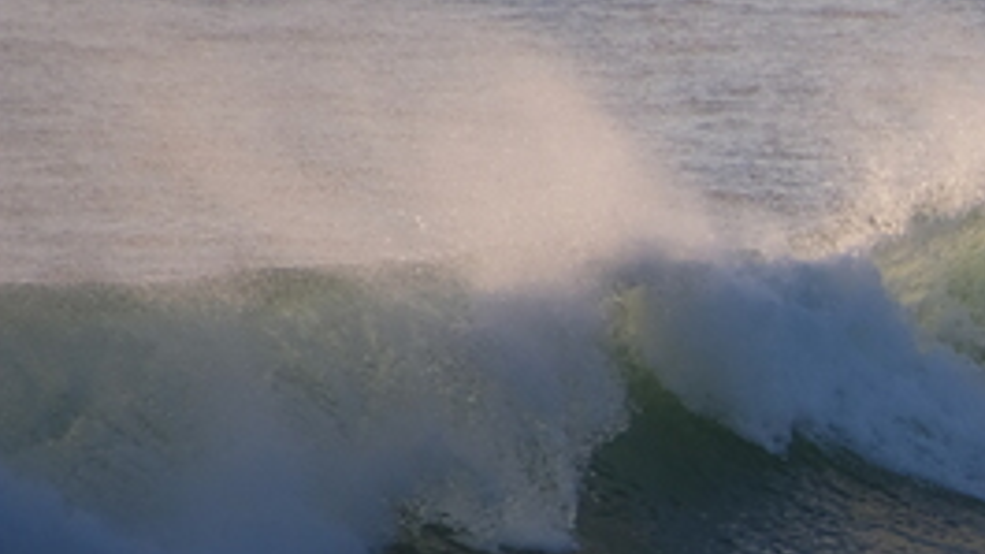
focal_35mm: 1862
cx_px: 1312
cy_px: 500
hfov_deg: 1.2
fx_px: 48627
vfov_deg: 0.7
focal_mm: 400
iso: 400
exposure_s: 1/1000
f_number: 6.3
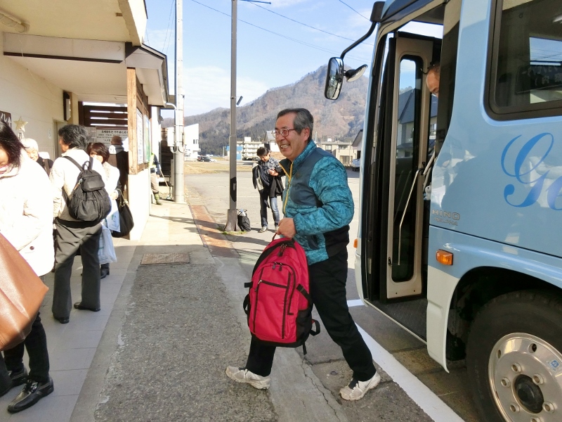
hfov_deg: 69.4
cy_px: 211
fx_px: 406
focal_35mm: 25
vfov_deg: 54.9
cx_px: 281
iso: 160
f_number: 3.5
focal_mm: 4.5
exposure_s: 1/1000
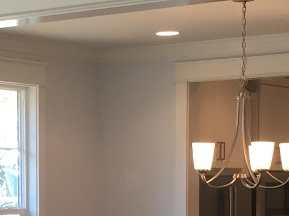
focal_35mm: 145
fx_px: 1211
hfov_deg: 13.3
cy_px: 307
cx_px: -43
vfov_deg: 10.0
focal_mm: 4.15
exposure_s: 1/40
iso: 32
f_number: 2.2
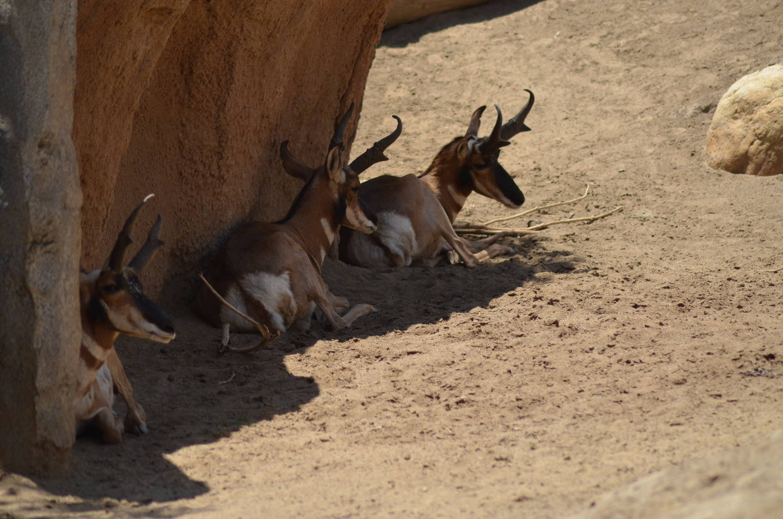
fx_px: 8140
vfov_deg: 3.7
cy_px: 260
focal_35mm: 375
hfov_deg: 5.5
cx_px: 392
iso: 400
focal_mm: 250
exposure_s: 1/2000
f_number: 5.3
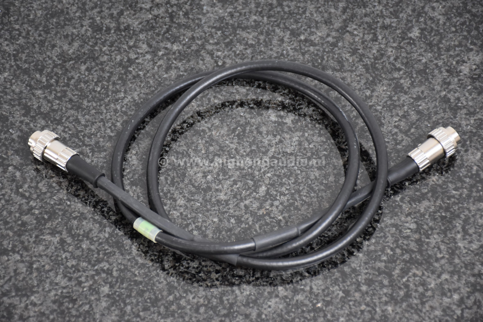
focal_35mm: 135
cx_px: 242
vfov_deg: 10.2
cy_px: 161
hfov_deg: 15.2
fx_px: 1811
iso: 800
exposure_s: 1/60
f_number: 5.3
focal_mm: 90
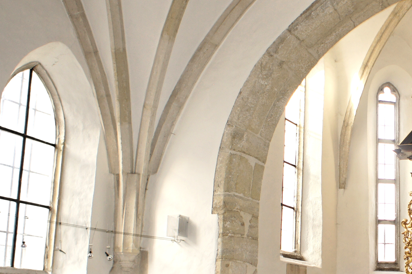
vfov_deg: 25.1
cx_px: 363
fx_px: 606
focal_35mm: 53
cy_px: 217
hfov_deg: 35.5
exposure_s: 1/60
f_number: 2.8
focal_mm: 16
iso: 200
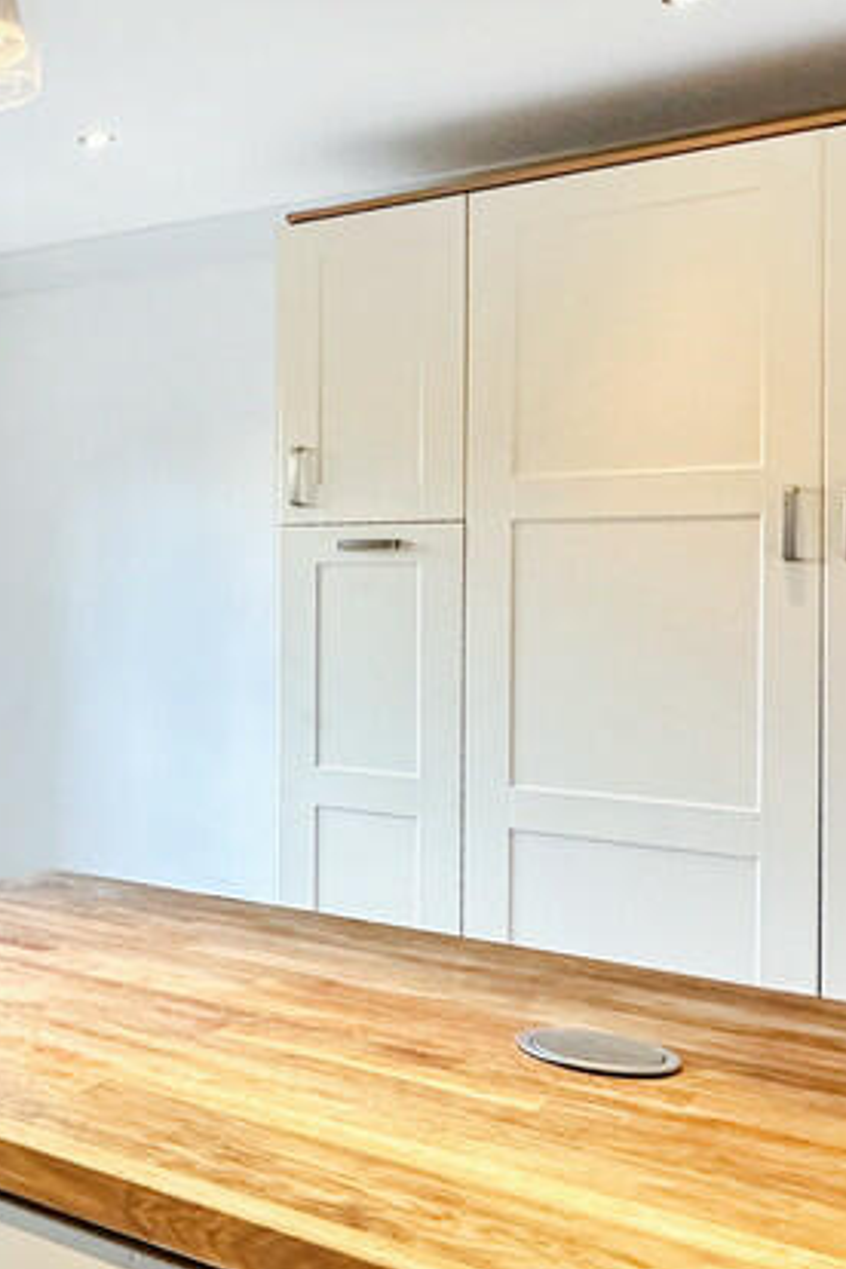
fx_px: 1269
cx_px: -270
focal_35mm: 36
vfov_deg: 50.9
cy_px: 950
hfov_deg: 29.3
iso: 250
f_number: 2.2
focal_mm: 2.22
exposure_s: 1/100
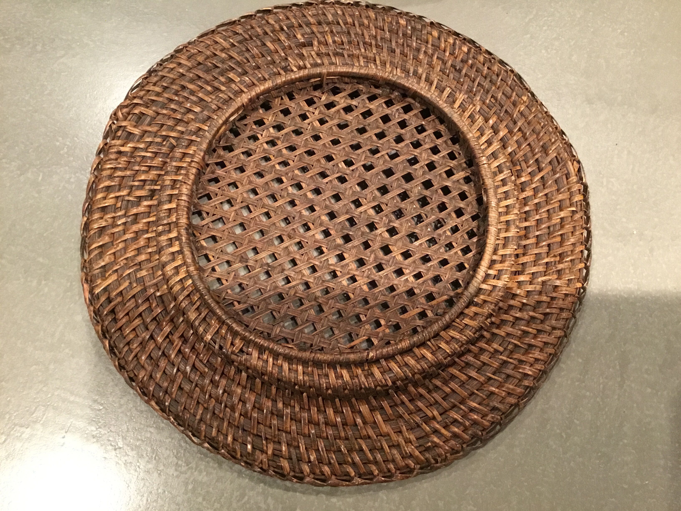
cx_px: 340
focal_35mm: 31
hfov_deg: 58.4
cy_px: 256
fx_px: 610
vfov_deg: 45.4
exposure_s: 1/17
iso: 250
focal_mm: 3.3
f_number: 2.4
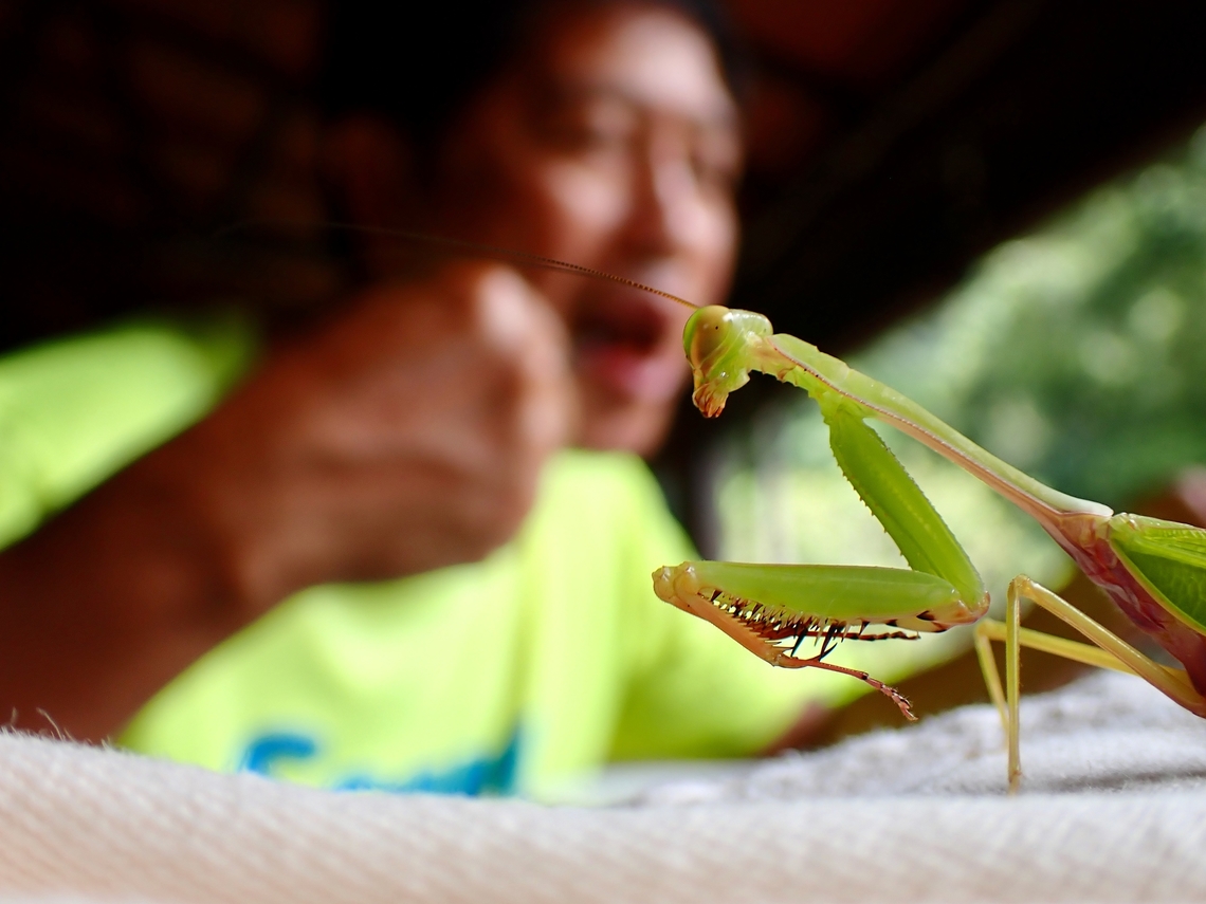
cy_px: 452
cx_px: 603
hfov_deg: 49.0
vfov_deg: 37.7
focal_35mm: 38
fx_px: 1324
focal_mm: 6.83
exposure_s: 1/40
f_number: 8
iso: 100
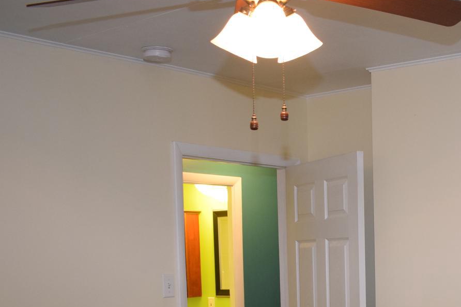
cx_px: 405
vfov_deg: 20.8
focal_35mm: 62
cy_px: 345
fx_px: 794
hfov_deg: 31.1
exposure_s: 1/60
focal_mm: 18
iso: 800
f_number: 4
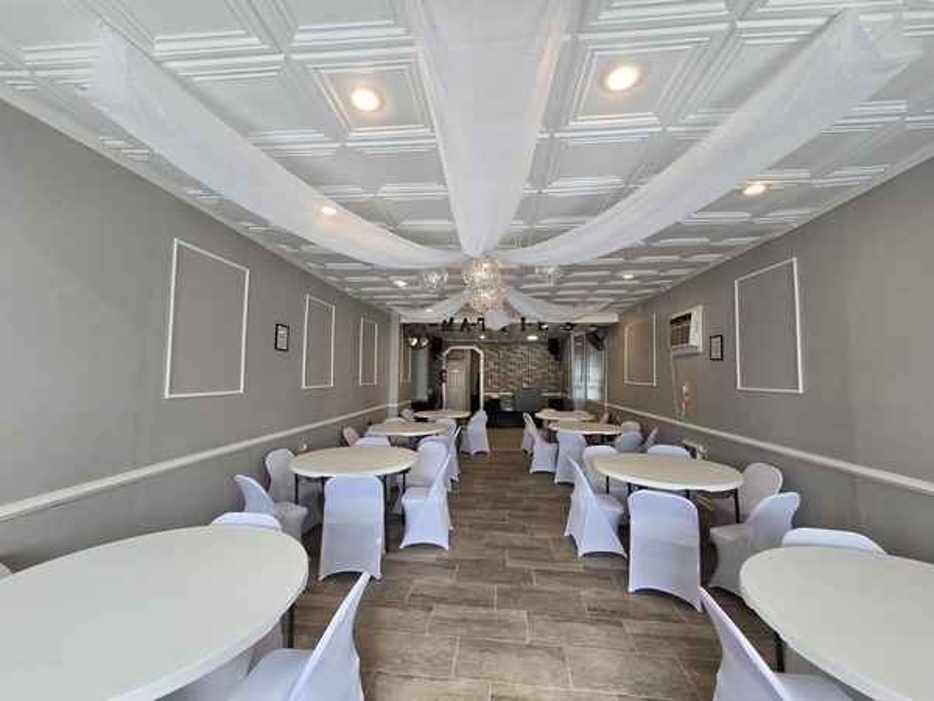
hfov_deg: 106.2
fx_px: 351
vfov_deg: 89.9
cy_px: 350
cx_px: 467
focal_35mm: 13
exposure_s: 1/60
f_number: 2.2
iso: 64
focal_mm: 2.2
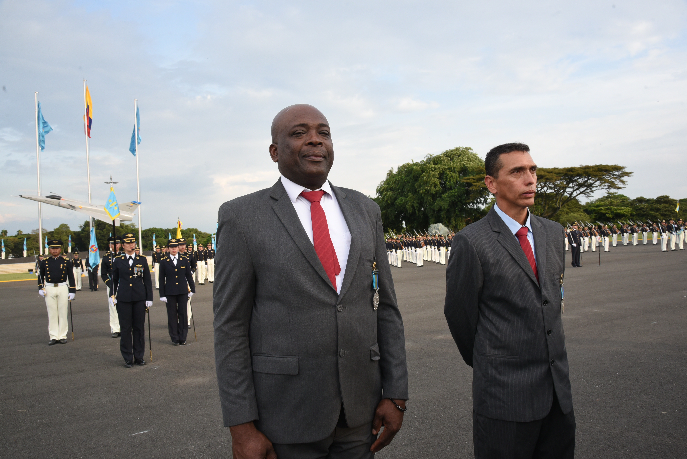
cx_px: 344
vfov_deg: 46.4
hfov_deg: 65.5
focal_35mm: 28
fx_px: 535
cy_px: 230
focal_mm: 28
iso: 1000
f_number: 13
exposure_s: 1/200
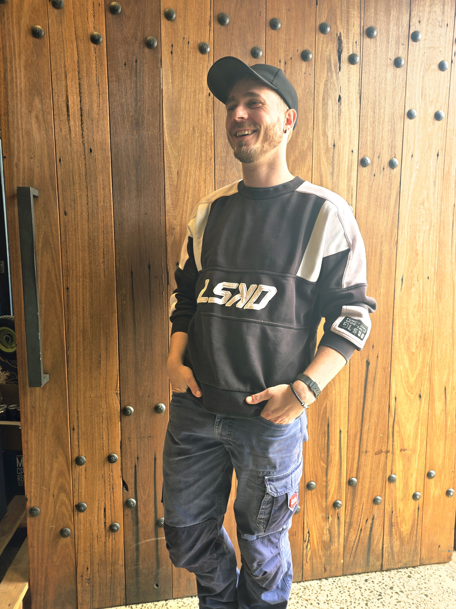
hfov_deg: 58.9
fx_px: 404
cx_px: 228
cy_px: 304
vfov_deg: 73.9
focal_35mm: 23
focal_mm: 6.25
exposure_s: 1/101
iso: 40
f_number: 1.7
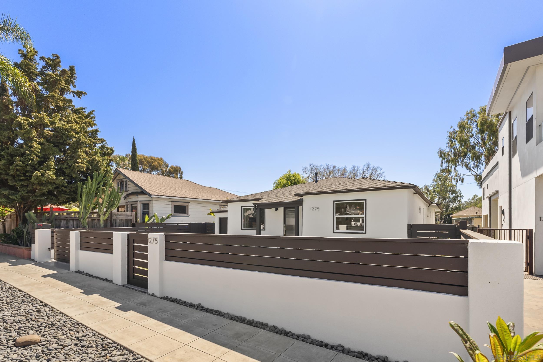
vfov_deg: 73.8
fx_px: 241
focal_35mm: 16
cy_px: 181
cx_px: 272
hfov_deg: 96.7
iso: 500
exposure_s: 1/640
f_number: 8
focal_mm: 16
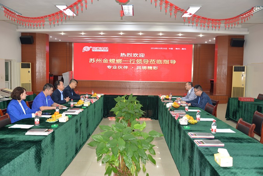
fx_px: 234
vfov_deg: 41.2
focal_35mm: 32
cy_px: 88
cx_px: 132
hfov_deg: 58.7
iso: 400
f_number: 4
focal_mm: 32
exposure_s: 1/80
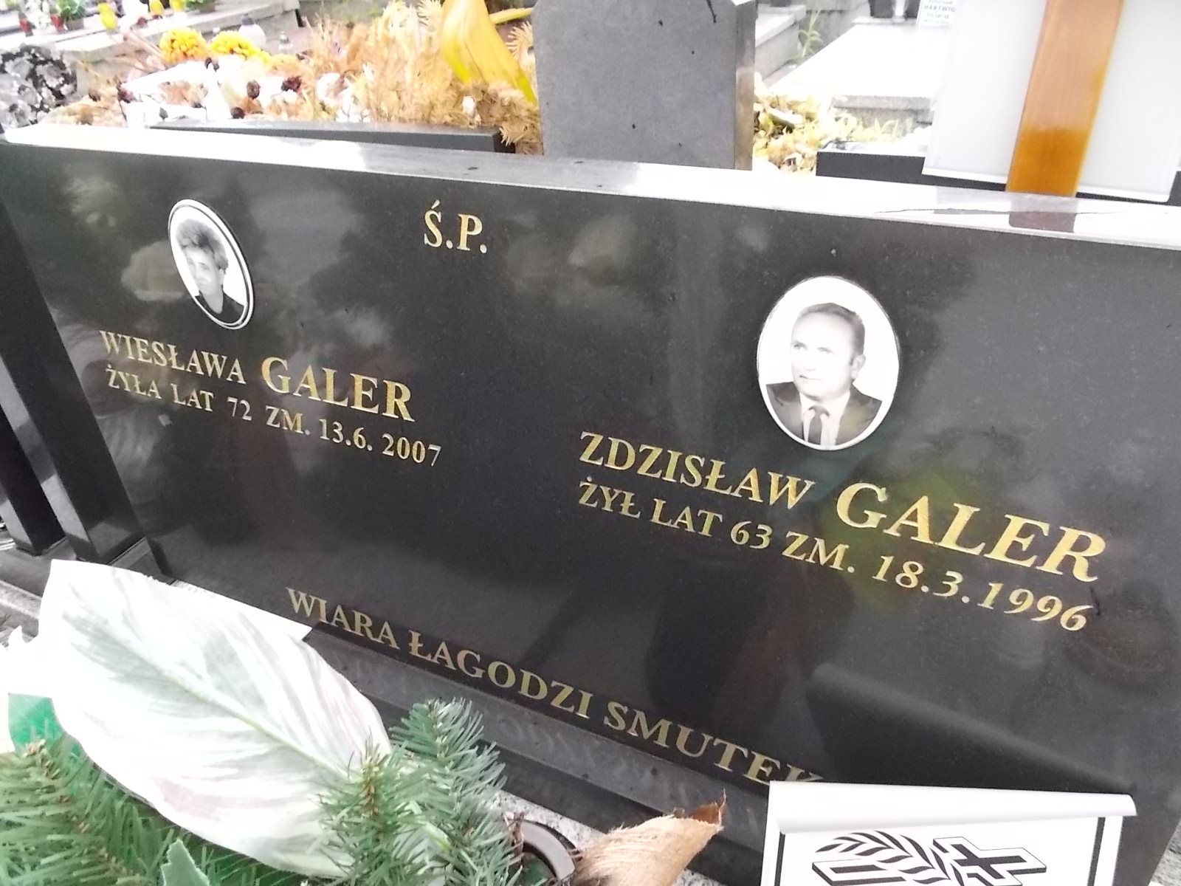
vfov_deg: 53.1
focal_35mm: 26
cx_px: 590
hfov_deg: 67.3
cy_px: 443
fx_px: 887
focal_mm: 4.6
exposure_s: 1/125
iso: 400
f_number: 8
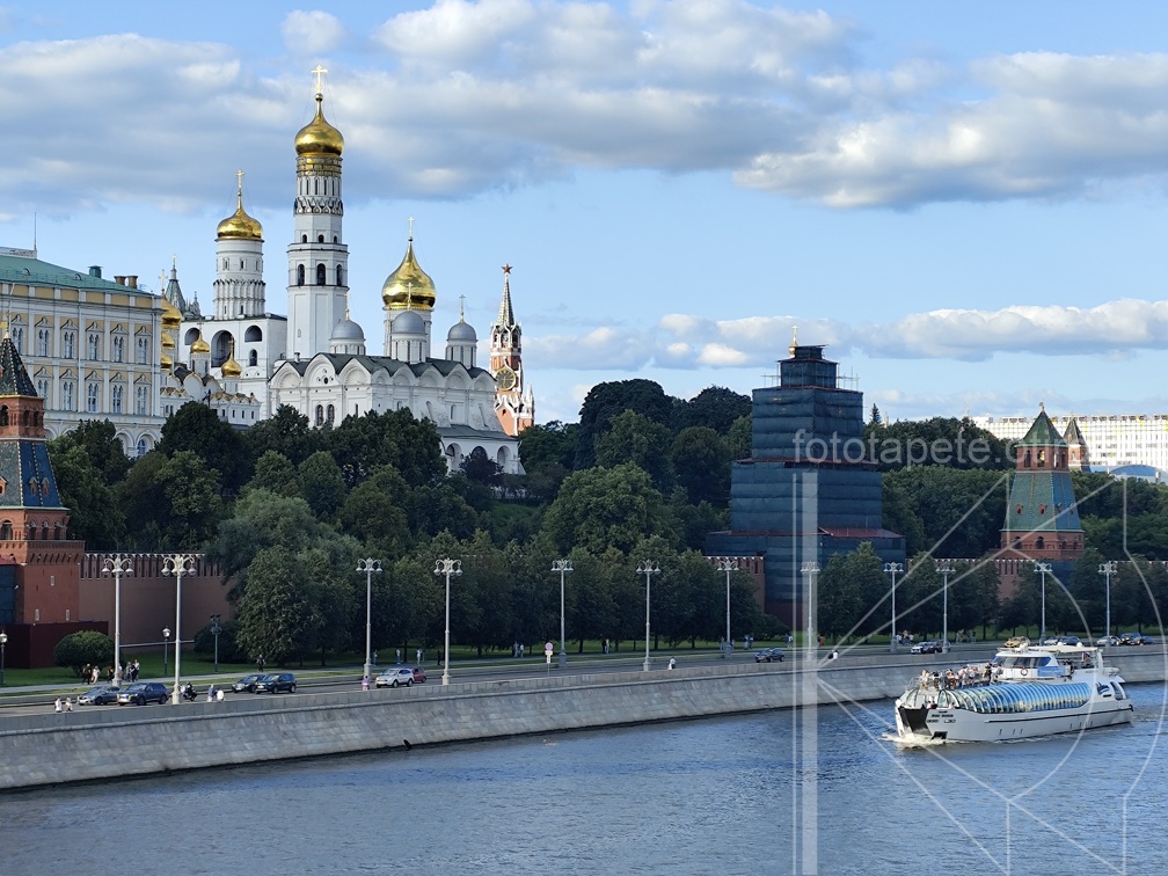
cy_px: 438
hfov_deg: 21.1
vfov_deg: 15.9
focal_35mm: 93
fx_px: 3138
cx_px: 584
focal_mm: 6.19
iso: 50
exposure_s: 1/621
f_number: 1.65
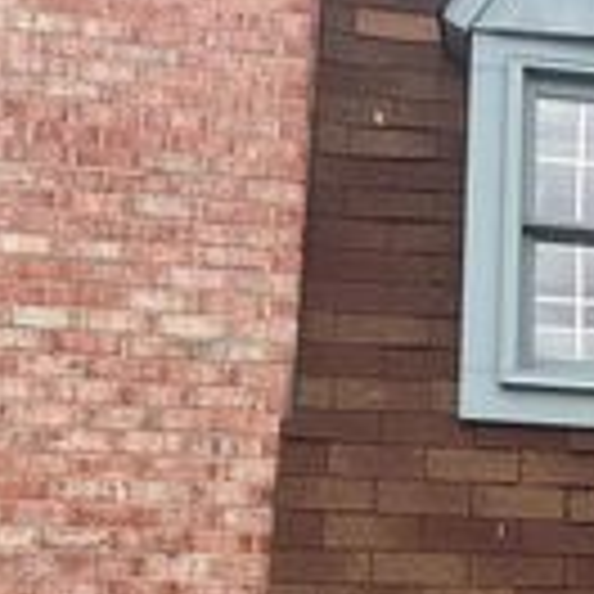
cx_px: 999
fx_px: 1689
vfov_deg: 19.0
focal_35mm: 87
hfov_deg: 17.1
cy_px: 677
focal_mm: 5.7
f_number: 1.5
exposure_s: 1/346
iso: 50
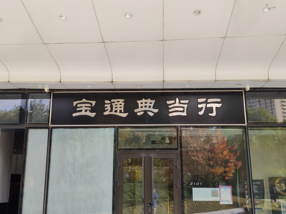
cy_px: 107
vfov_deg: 37.7
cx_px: 143
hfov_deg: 49.0
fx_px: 314
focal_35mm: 38
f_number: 1.75
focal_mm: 4.75
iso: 112
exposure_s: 1/323
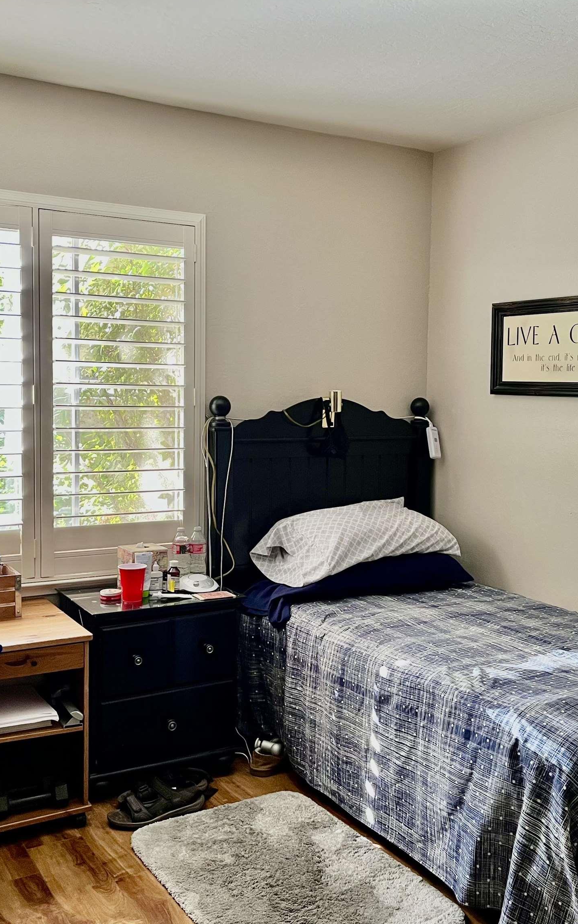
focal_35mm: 37
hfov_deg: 34.4
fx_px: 933
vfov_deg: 52.7
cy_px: 460
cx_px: 322
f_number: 1.6
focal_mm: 5.1
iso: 125
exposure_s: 1/78
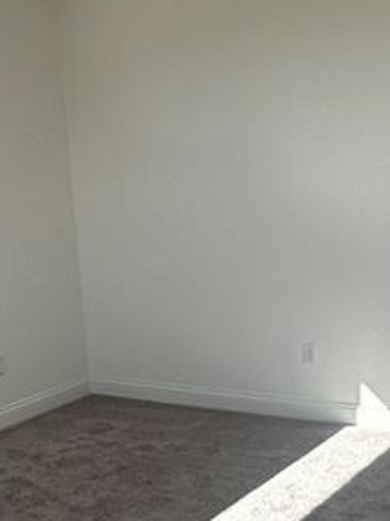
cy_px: 341
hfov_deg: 25.1
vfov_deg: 33.0
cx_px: 128
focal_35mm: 58
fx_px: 873
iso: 40
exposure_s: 1/234
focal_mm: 2.22
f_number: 2.2
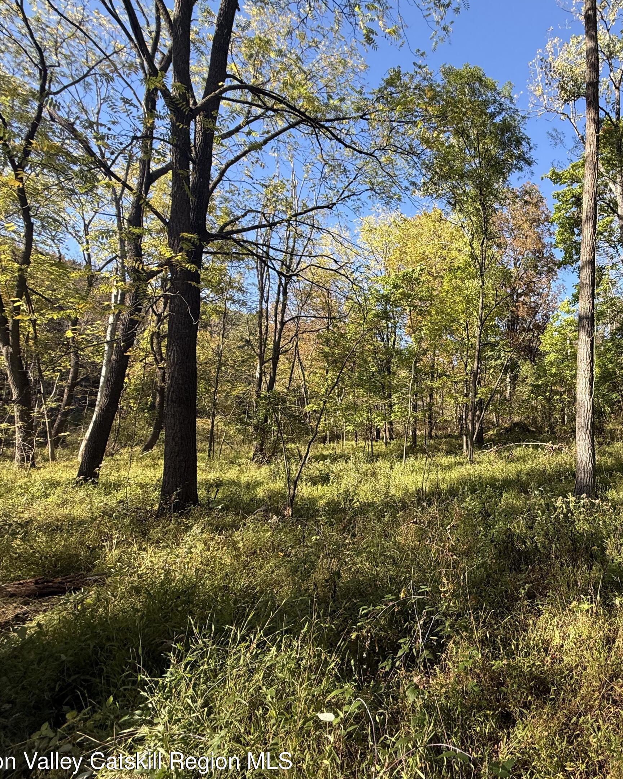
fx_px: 438
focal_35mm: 19
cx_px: 478
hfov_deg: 65.8
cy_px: 392
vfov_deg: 83.3
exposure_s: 1/333
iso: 50
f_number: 2.2
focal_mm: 2.22
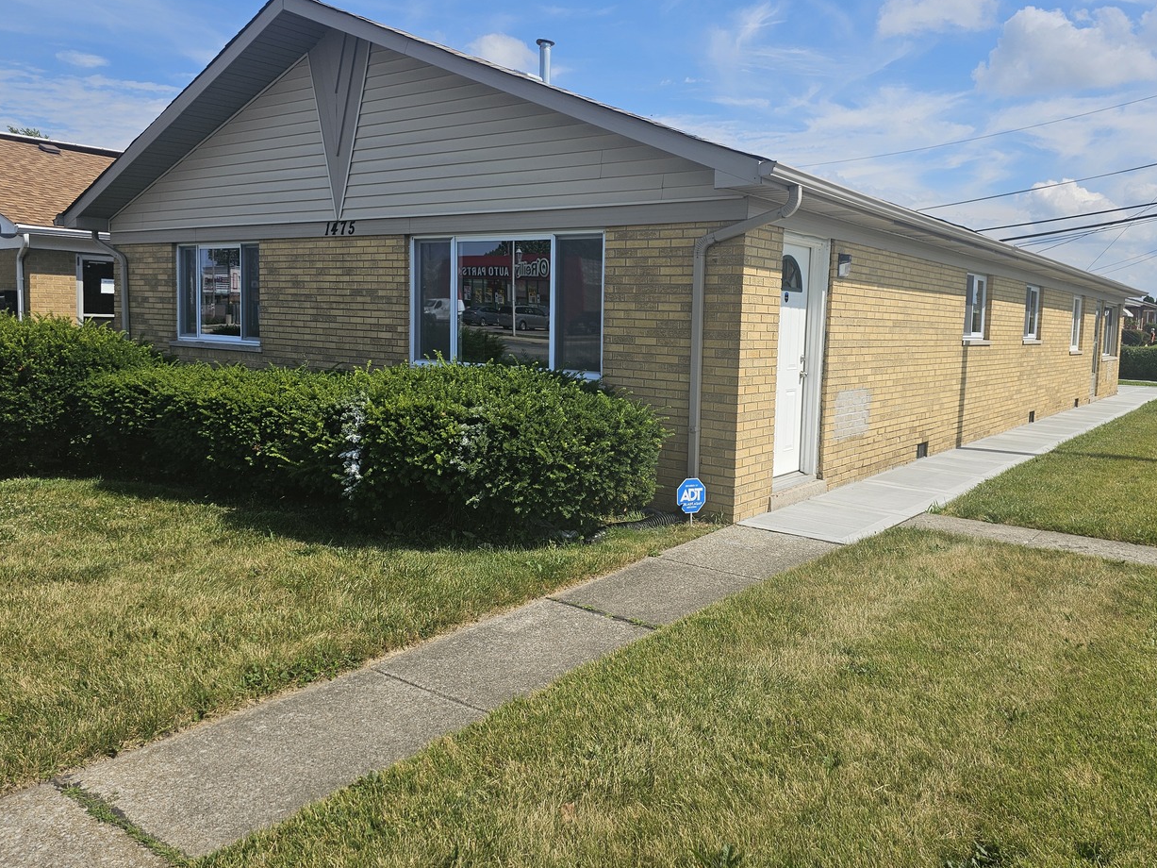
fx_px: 902
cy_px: 382
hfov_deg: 65.1
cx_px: 642
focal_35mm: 27
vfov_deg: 51.2
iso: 10
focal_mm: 6.3
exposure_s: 1/1117
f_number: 1.7
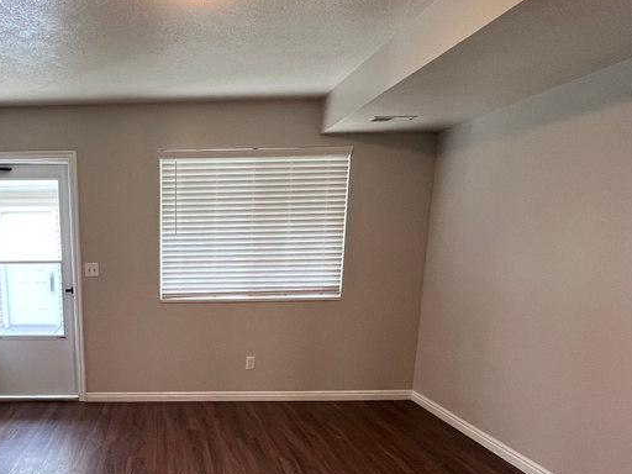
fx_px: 475
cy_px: 351
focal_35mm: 26
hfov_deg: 62.8
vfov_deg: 51.0
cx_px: 147
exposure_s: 1/120
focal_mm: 1.57
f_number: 1.8
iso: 160
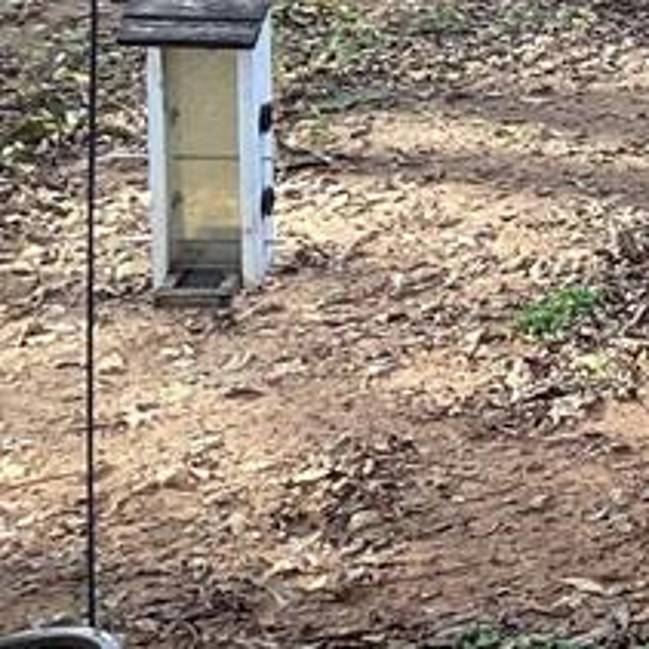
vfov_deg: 12.6
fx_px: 2821
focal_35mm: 133
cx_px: 1427
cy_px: -252
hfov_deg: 11.4
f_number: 2.4
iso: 25
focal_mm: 3.3
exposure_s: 1/100
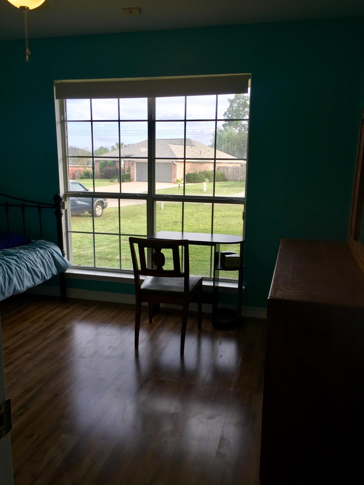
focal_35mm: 29
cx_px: 182
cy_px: 242
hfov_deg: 48.2
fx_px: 407
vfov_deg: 61.7
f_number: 2.2
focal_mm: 4.15
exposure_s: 1/134
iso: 32
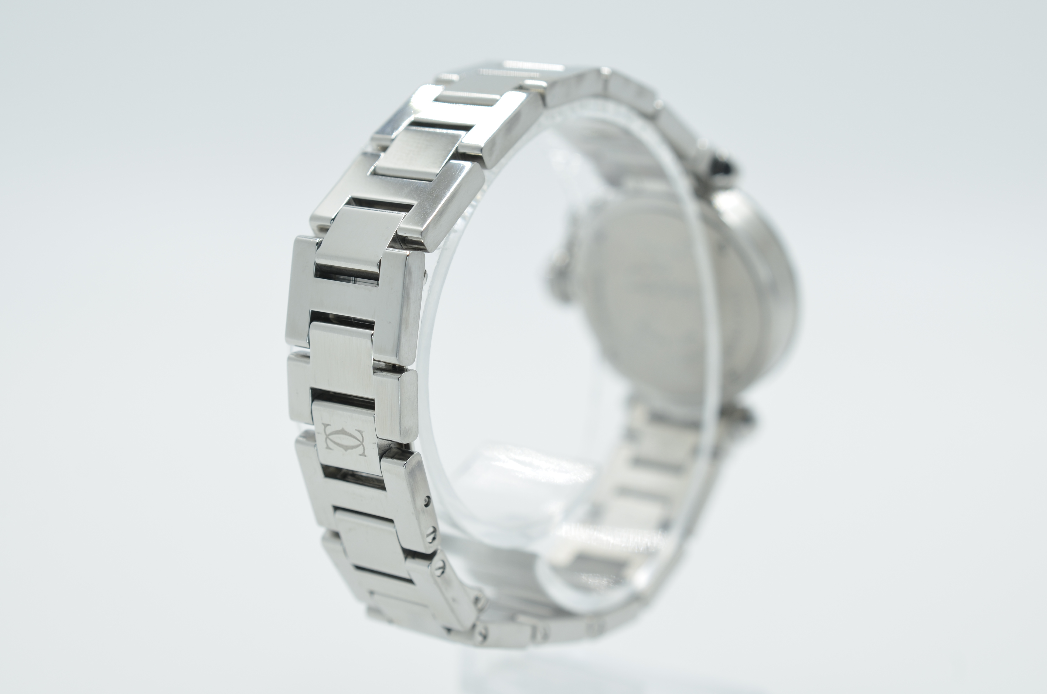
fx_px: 1741
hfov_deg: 33.5
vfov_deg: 22.5
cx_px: 524
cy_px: 347
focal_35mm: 60
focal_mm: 40
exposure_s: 1/50
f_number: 8
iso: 160
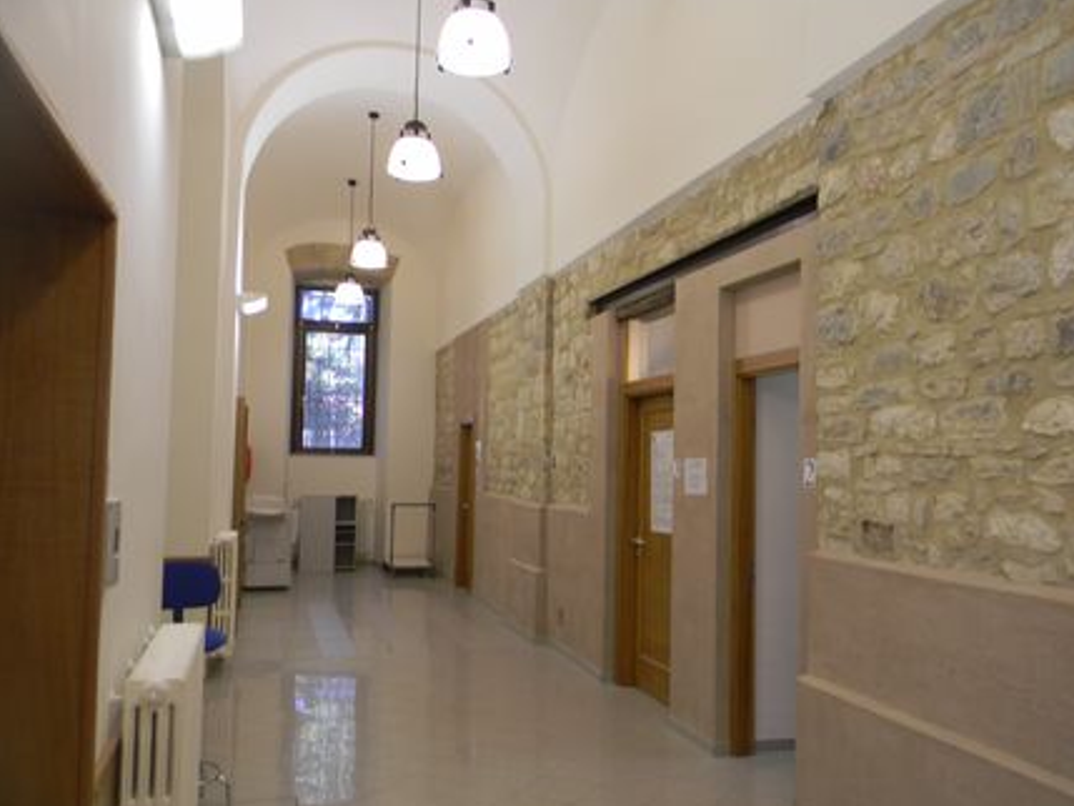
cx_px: 571
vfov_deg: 46.8
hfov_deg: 59.9
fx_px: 931
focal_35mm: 30
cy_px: 409
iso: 158
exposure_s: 1/30
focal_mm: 5
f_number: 3.5
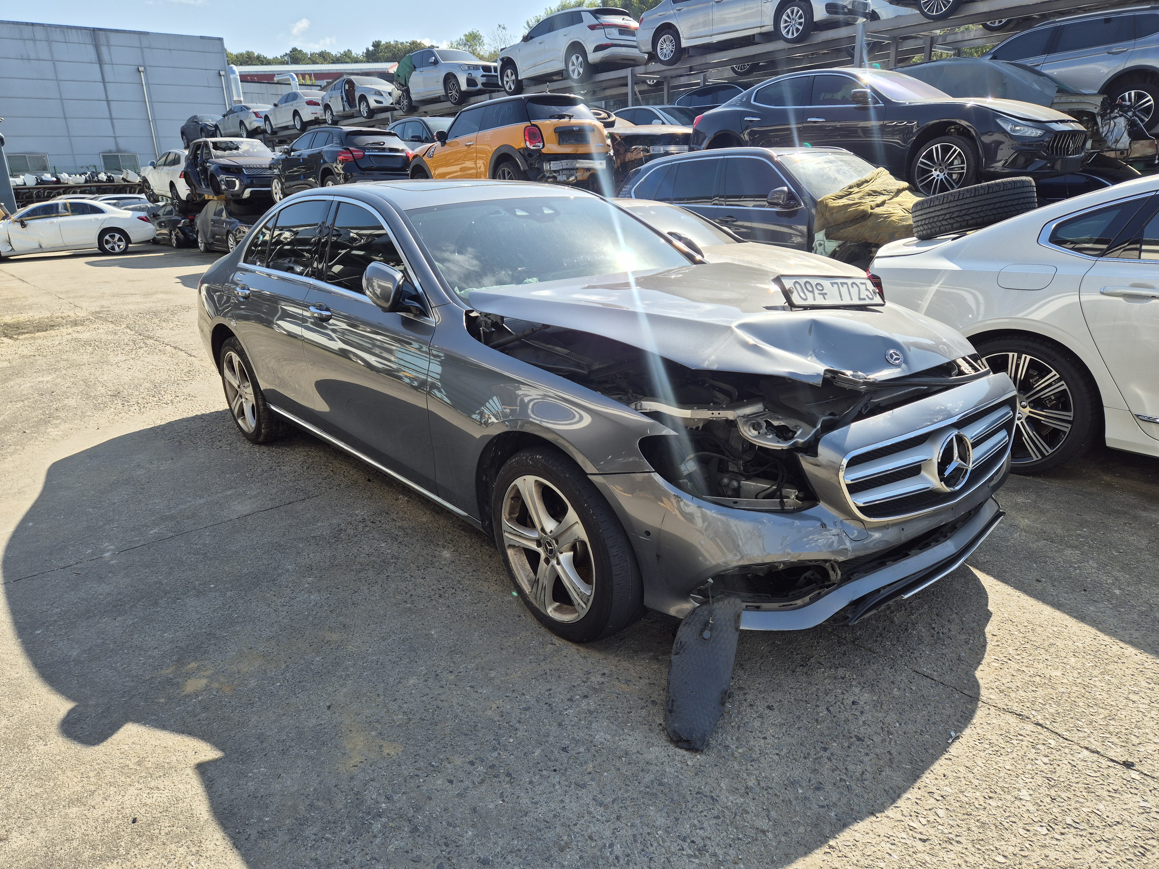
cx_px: 580
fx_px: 770
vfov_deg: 58.9
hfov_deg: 73.9
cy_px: 434
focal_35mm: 23
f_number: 1.8
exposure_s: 1/964
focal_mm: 5.4
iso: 25
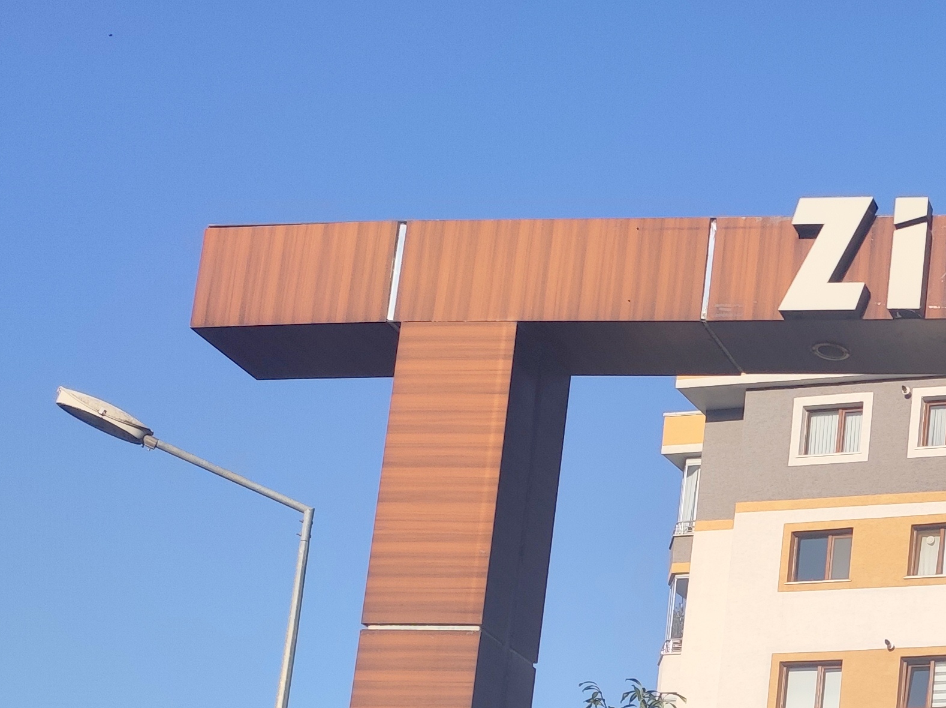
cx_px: 1257
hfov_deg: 29.8
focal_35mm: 50
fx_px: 1365
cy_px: 885
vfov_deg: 25.6
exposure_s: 1/997
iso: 50
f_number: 1.79
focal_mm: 4.74
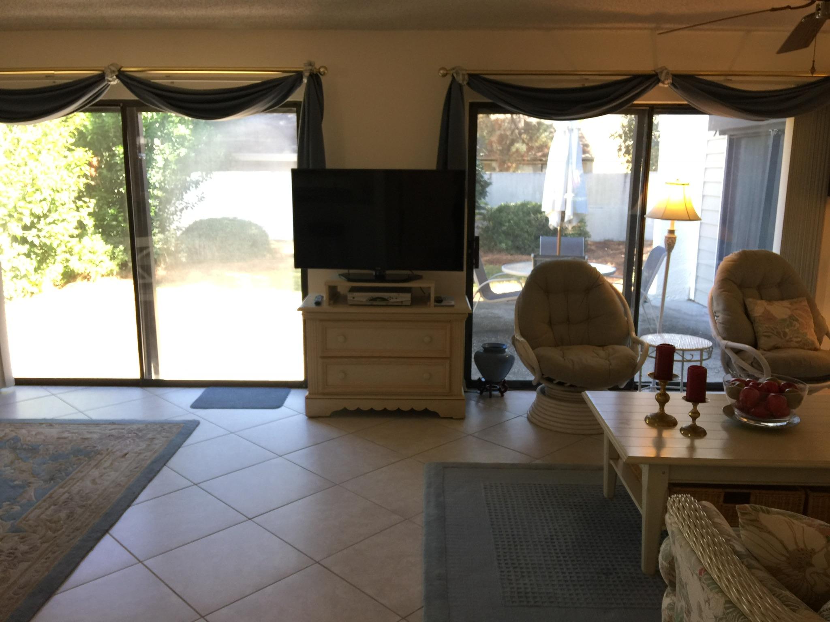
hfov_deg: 61.7
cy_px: 311
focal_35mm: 29
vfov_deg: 48.2
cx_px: 415
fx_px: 695
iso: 32
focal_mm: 4.15
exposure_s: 1/40
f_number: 2.2
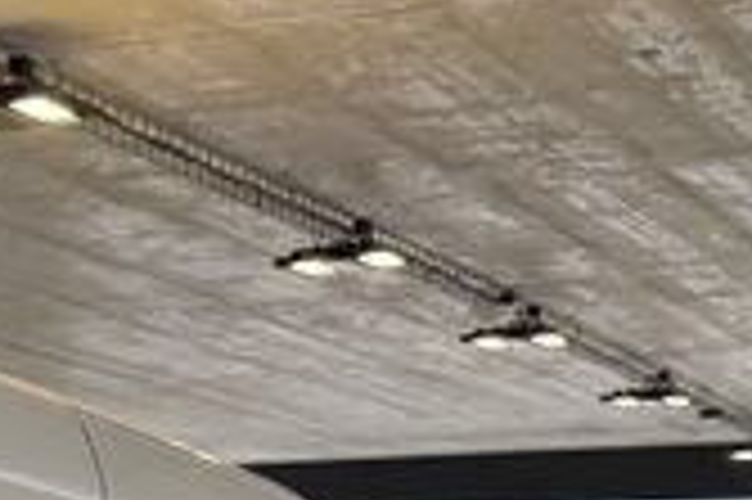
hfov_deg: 12.0
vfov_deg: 8.5
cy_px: 955
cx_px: -747
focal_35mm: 153
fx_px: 3193
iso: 125
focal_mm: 6.76
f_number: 1.78
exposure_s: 1/100
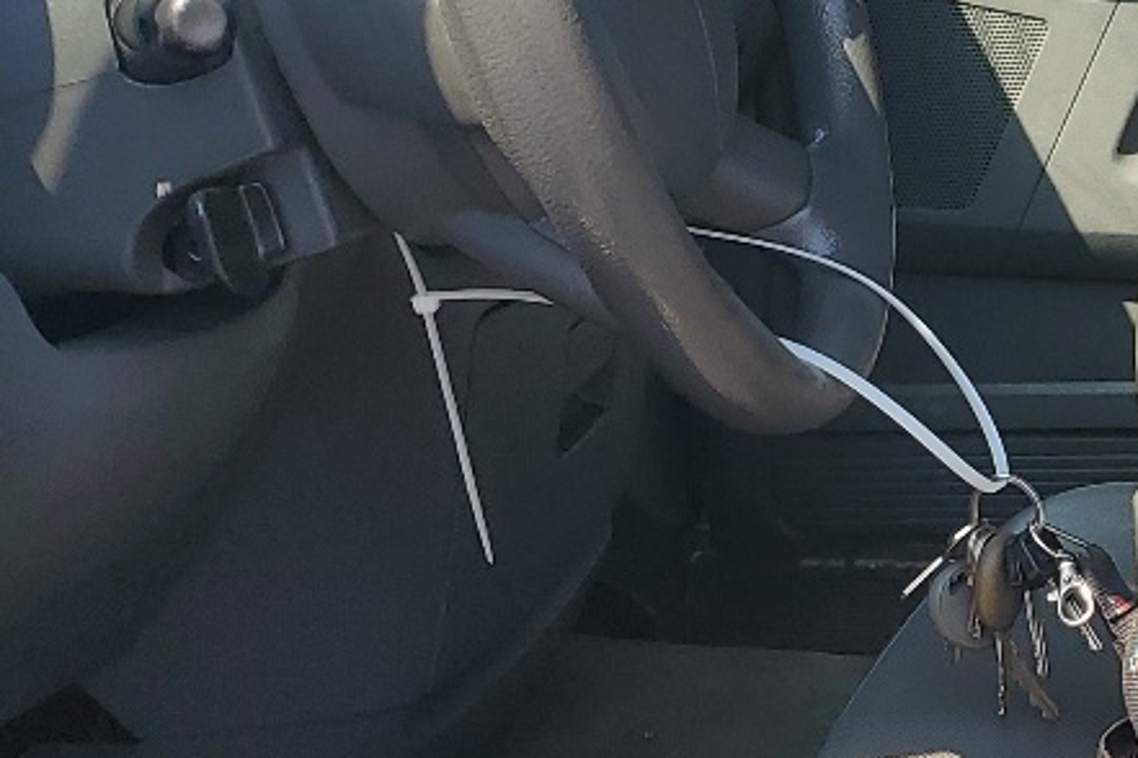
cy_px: 418
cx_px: 1280
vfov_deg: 14.0
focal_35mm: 98
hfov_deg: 19.8
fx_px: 3098
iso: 50
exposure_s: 1/1250
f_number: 1.5
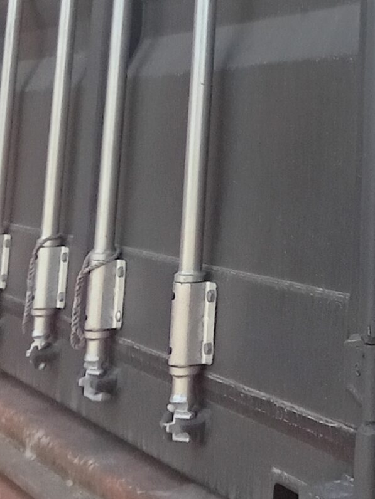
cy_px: -172
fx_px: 1300
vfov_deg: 19.8
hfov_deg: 15.3
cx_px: 543
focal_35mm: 90
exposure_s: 1/807
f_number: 2
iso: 100
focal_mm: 2.78
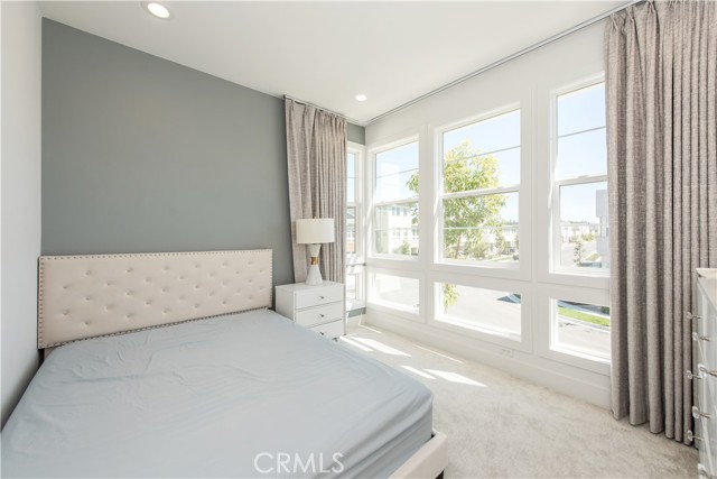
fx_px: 279
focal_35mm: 14
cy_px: 240
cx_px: 358
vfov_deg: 81.2
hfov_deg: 104.2
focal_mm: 14
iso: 100
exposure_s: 1/160
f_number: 6.3
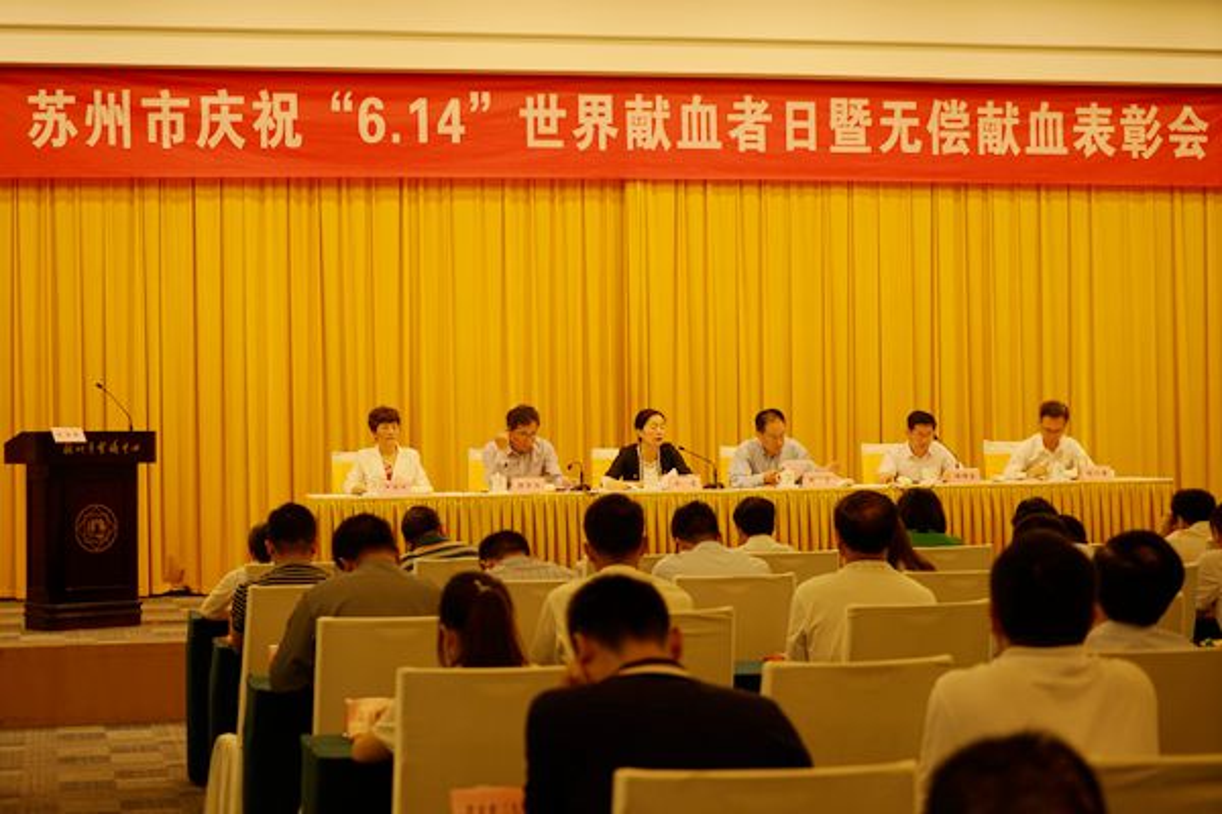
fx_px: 2376
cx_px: 611
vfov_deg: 19.5
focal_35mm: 70
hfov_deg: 28.8
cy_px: 407
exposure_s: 1/80
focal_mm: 70
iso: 200
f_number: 4
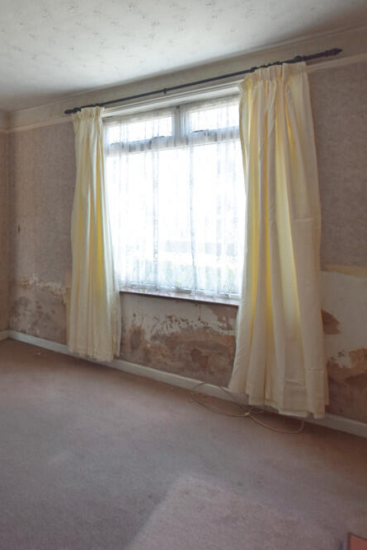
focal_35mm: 23
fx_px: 352
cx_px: -26
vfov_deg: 76.1
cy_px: 274
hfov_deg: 44.0
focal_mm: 10
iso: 400
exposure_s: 1/100
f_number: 5
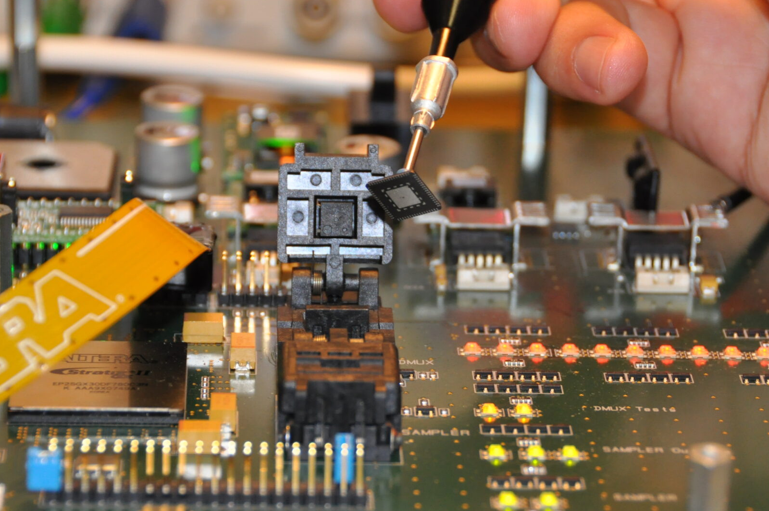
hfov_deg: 11.4
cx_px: 370
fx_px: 3841
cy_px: 242
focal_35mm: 180
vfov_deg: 7.6
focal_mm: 80
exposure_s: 1/60
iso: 800
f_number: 5
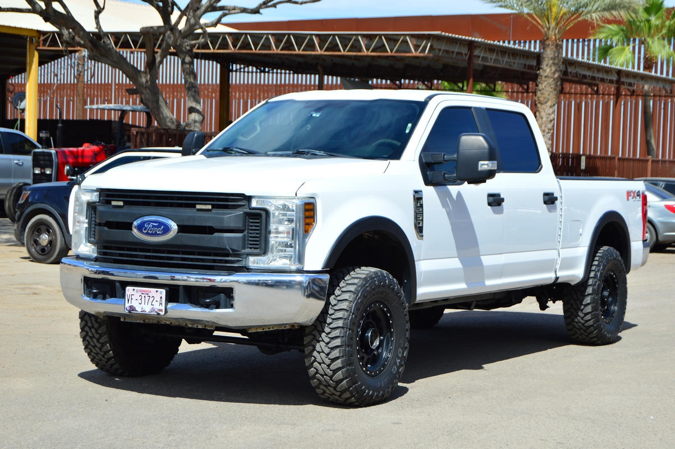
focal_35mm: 69
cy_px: 224
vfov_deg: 19.7
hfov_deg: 29.3
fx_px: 1293
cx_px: 338
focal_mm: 46
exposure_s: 1/400
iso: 100
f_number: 7.1
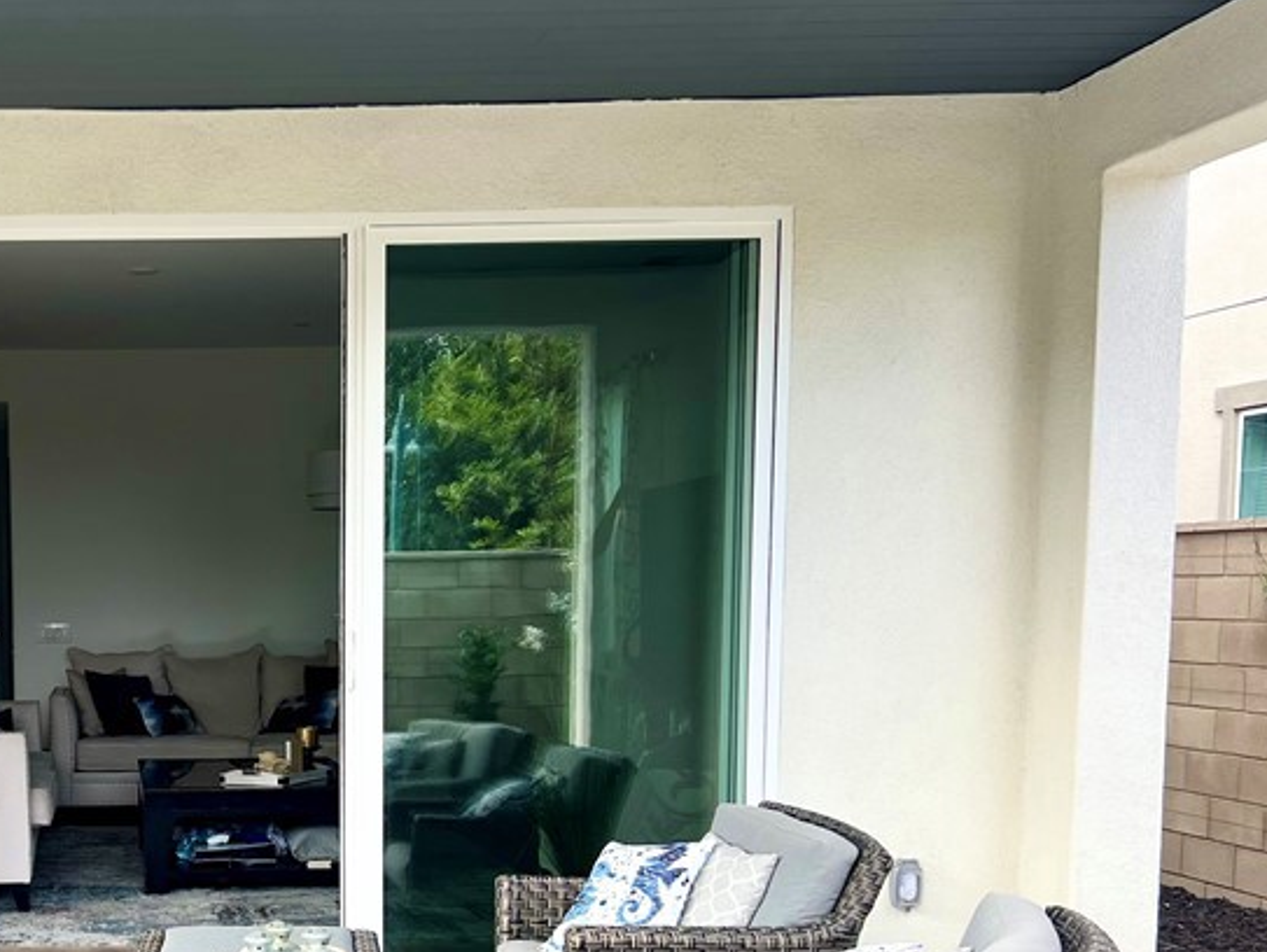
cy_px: 775
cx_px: 117
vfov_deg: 29.0
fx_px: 1795
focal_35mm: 49
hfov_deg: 36.4
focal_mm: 5.7
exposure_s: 1/814
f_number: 1.5
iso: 50
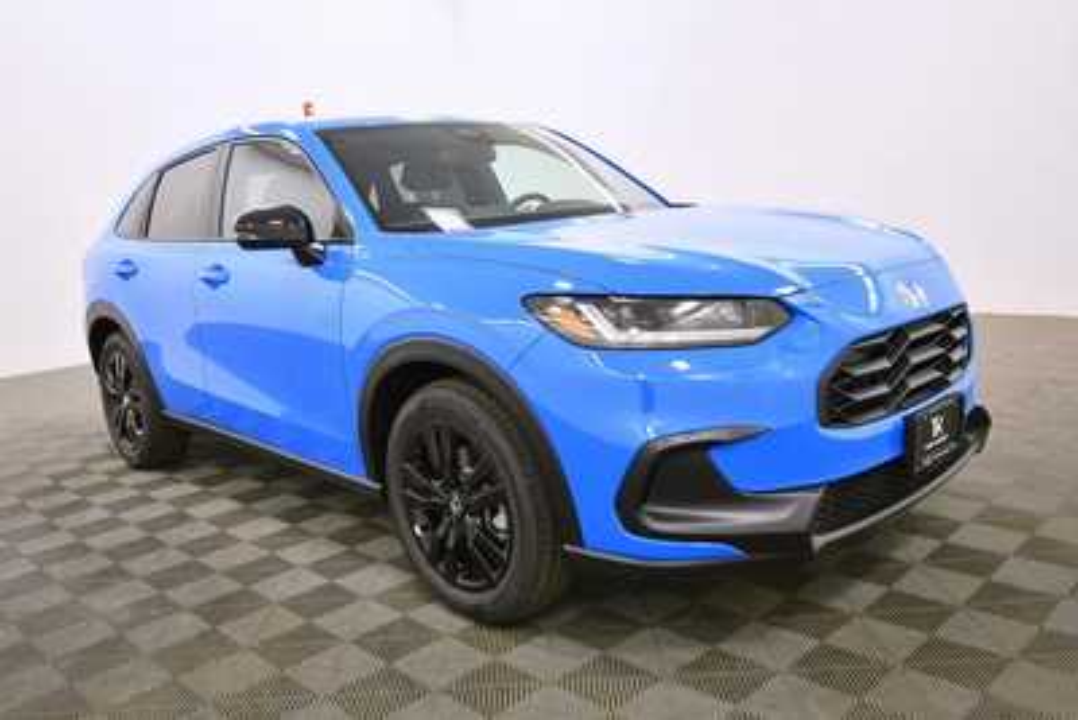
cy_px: 360
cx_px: 539
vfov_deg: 43.6
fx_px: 899
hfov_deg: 61.9
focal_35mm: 30
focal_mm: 20
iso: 1250
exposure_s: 1/125
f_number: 5.6
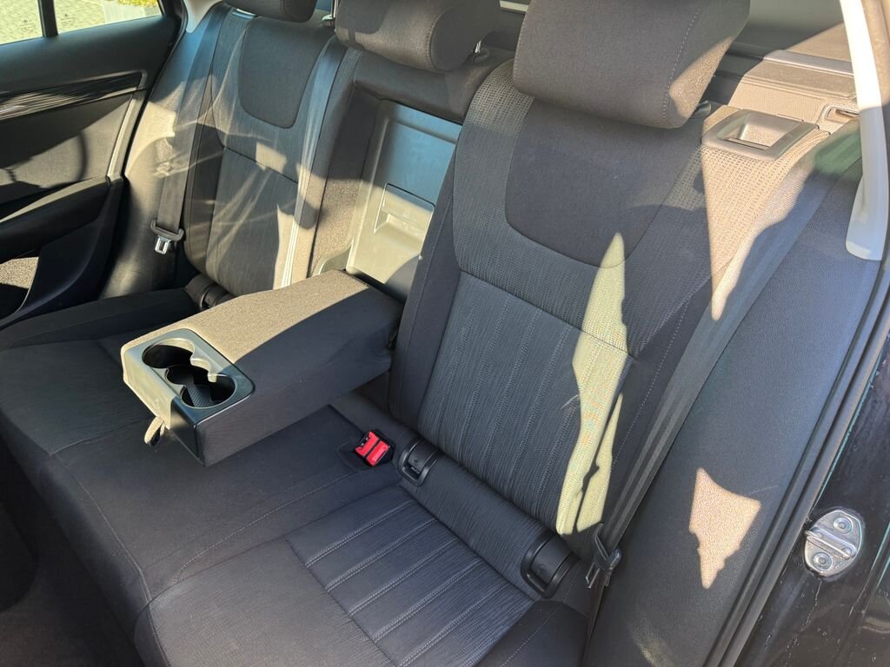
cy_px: 334
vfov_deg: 56.8
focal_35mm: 24
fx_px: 617
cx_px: 445
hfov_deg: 71.6
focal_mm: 6.76
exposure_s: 1/121
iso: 160
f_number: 1.78
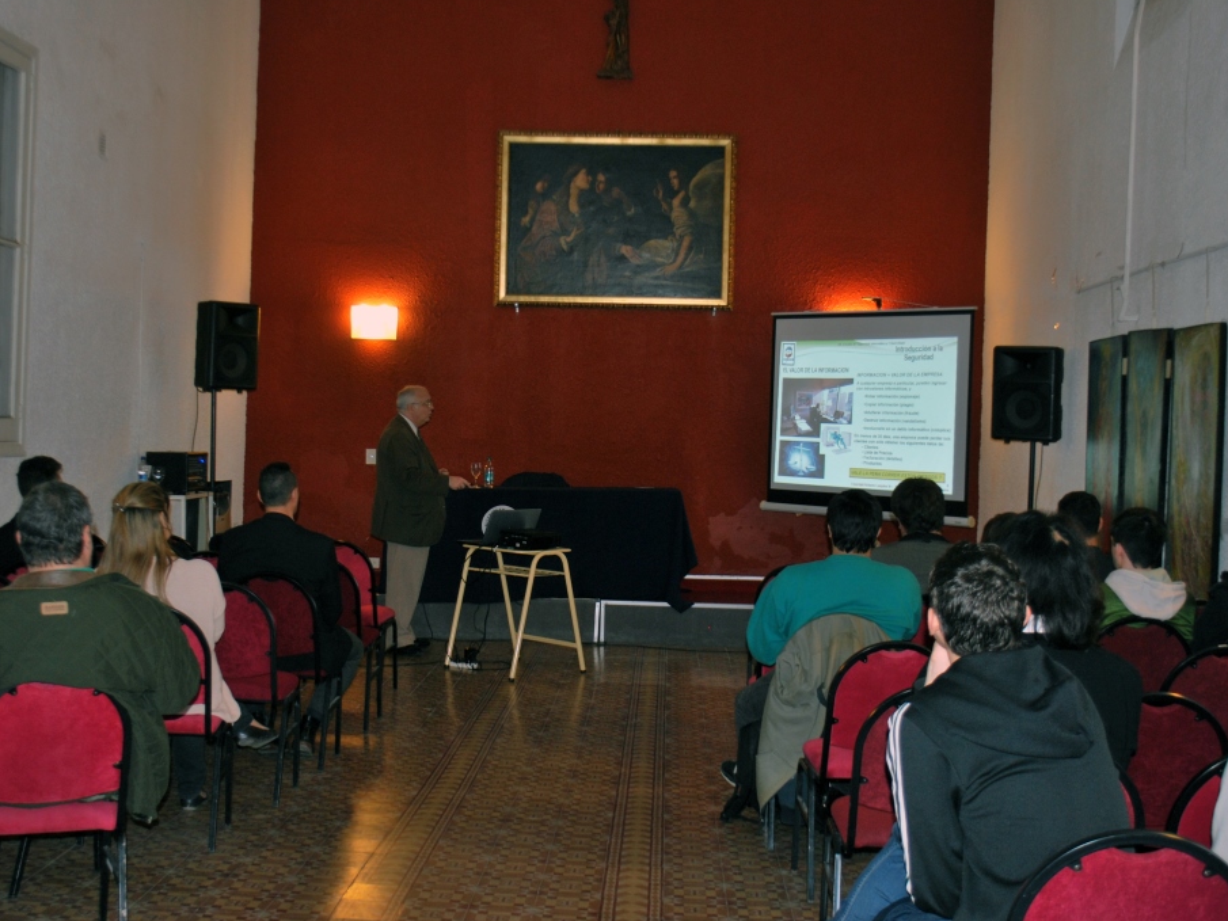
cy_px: 460
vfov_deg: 29.7
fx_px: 1739
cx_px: 554
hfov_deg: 38.9
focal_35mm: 49
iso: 220
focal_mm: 30
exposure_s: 1/60
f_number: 4.8
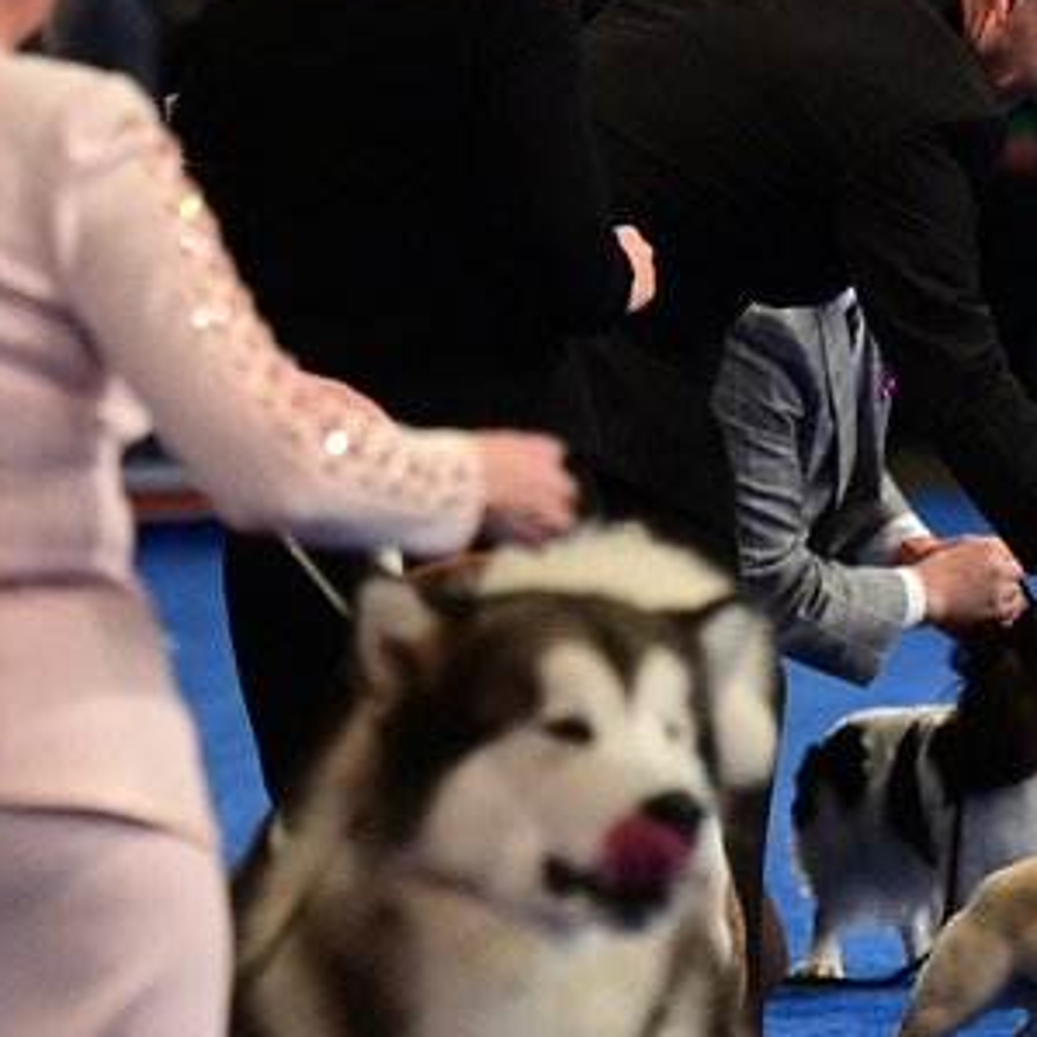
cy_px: 801
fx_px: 22573
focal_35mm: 666
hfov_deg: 2.6
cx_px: 701
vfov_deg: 2.6
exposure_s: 1/640
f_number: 5.6
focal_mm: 300
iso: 6400
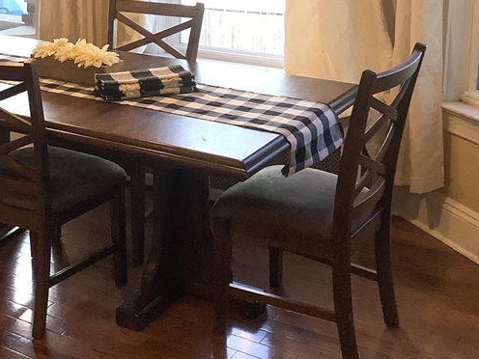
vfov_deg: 22.5
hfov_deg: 29.6
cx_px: 97
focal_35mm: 64
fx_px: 886
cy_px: 47
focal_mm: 3.3
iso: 80
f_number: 2.4
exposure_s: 1/120
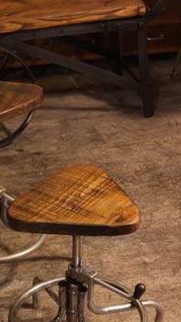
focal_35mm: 90
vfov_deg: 23.4
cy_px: 243
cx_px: 27
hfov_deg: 13.3
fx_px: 768
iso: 2500
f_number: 4.5
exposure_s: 1/125
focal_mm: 35
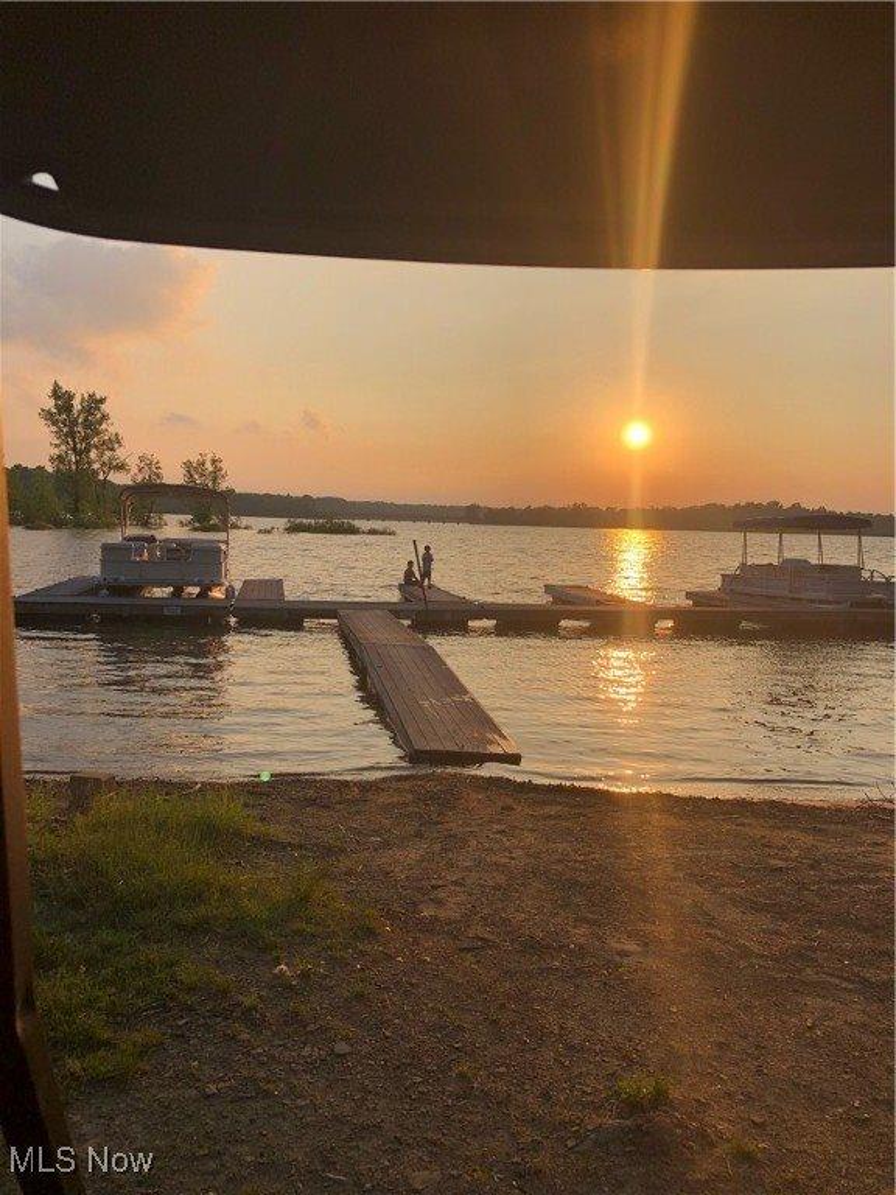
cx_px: 448
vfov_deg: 63.4
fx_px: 966
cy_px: 598
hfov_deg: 49.7
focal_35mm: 28
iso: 20
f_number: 1.8
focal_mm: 3.99
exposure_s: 1/2000
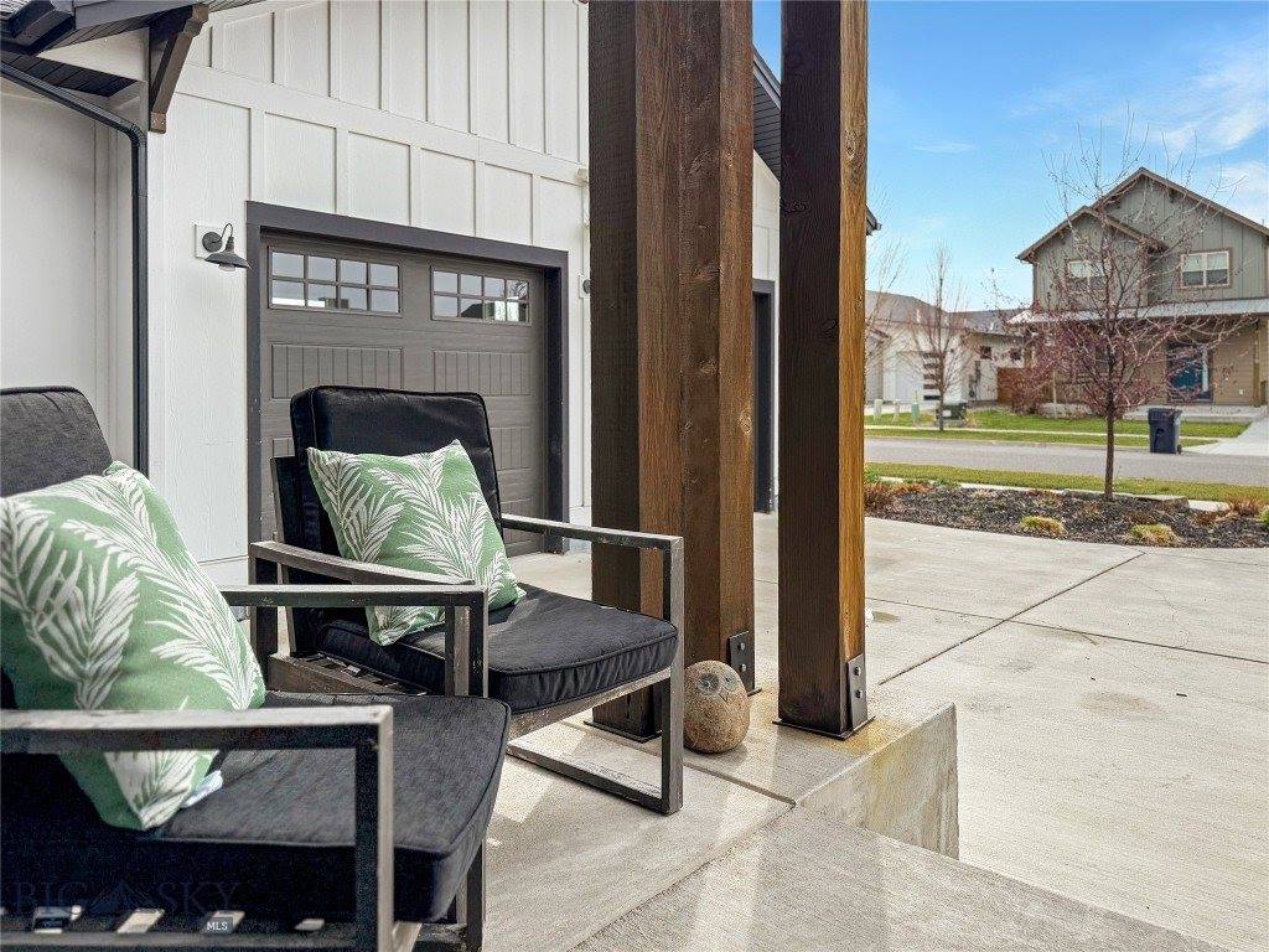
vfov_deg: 56.8
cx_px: 634
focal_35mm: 24
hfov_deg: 71.6
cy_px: 476
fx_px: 880
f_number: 1.8
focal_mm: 6.76
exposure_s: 1/4400
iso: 125
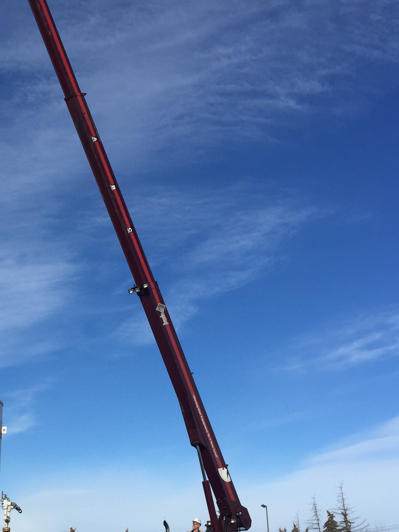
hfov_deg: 31.7
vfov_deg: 42.0
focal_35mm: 45
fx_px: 691
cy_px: 297
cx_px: 107
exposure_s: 1/2475
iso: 32
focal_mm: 4.15
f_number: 2.2
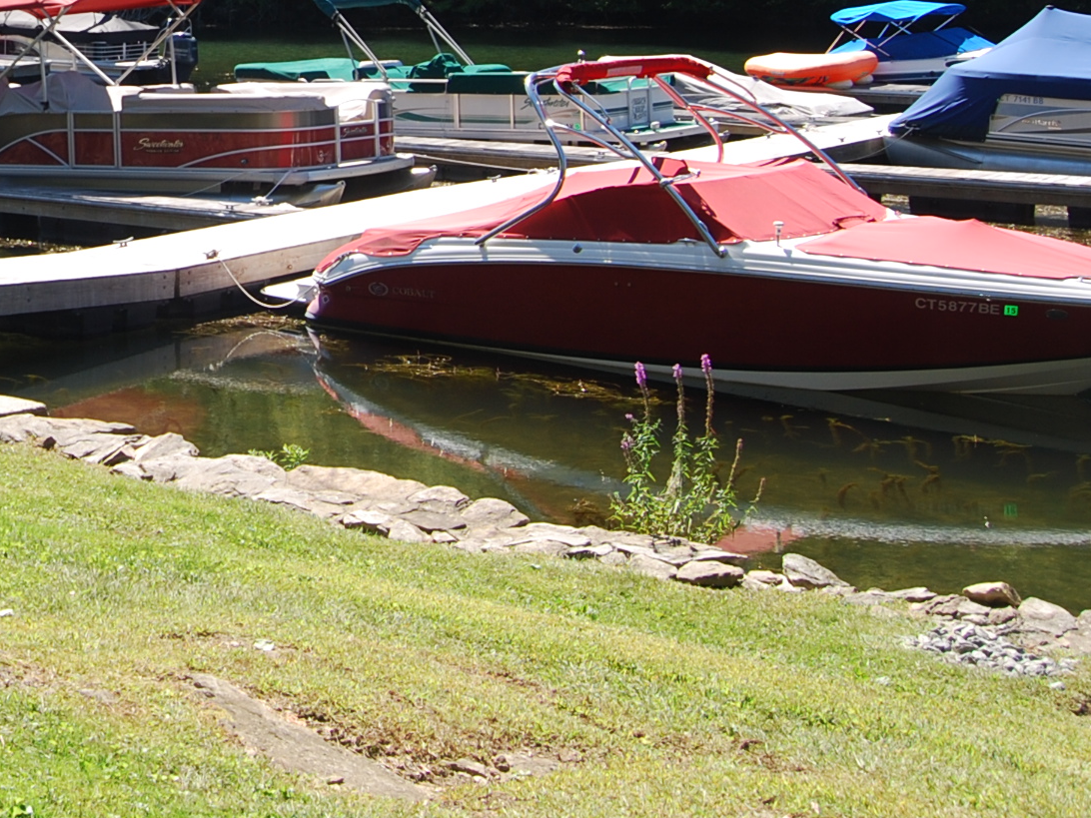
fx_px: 2175
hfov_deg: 26.2
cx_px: -75
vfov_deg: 20.2
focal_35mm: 69
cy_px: -108
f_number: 6.3
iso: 100
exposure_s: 1/200
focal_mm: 18
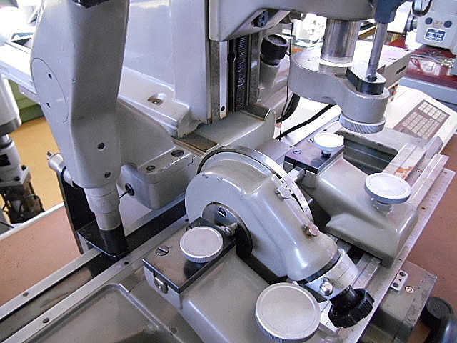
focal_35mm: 26
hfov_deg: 67.3
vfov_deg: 53.1
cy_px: 172
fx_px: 343
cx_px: 228
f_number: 3.4
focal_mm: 4.7
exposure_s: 1/50
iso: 800
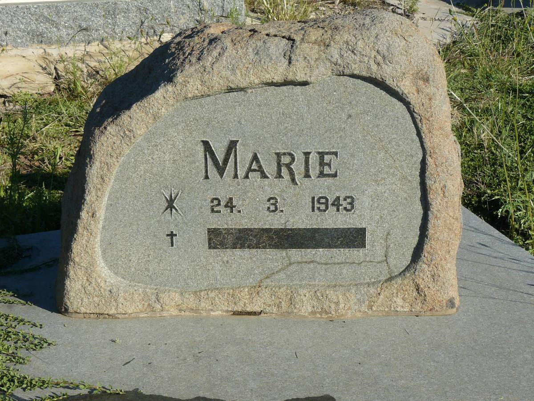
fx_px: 1311
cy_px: 200
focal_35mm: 85
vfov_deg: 17.4
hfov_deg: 23.0
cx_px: 267
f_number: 5.6
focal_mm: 11.8
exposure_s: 1/500
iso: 100
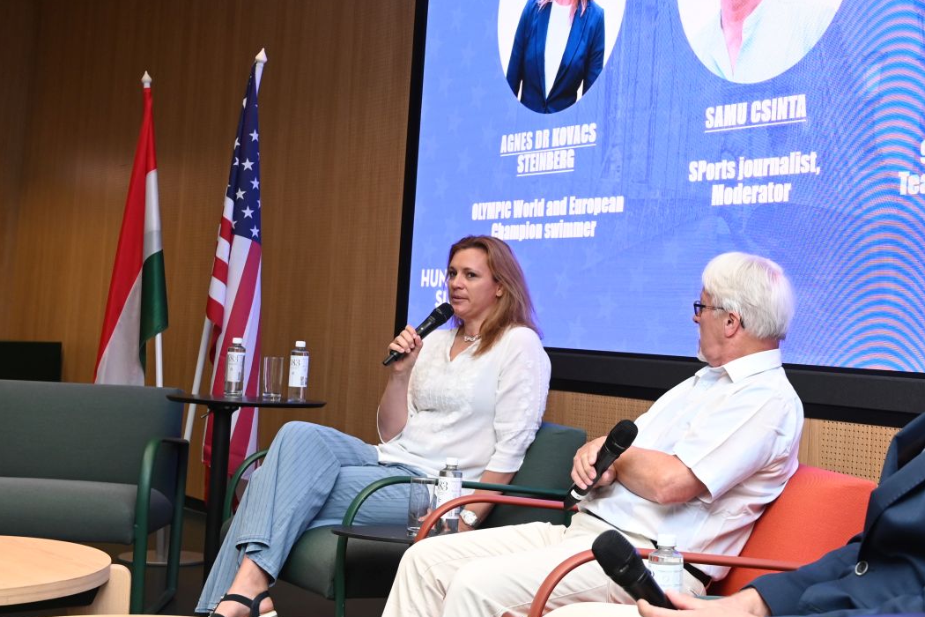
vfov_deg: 23.0
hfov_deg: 33.6
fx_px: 1516
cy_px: 243
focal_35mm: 59
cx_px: 637
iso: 1250
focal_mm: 31
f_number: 5
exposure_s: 1/100
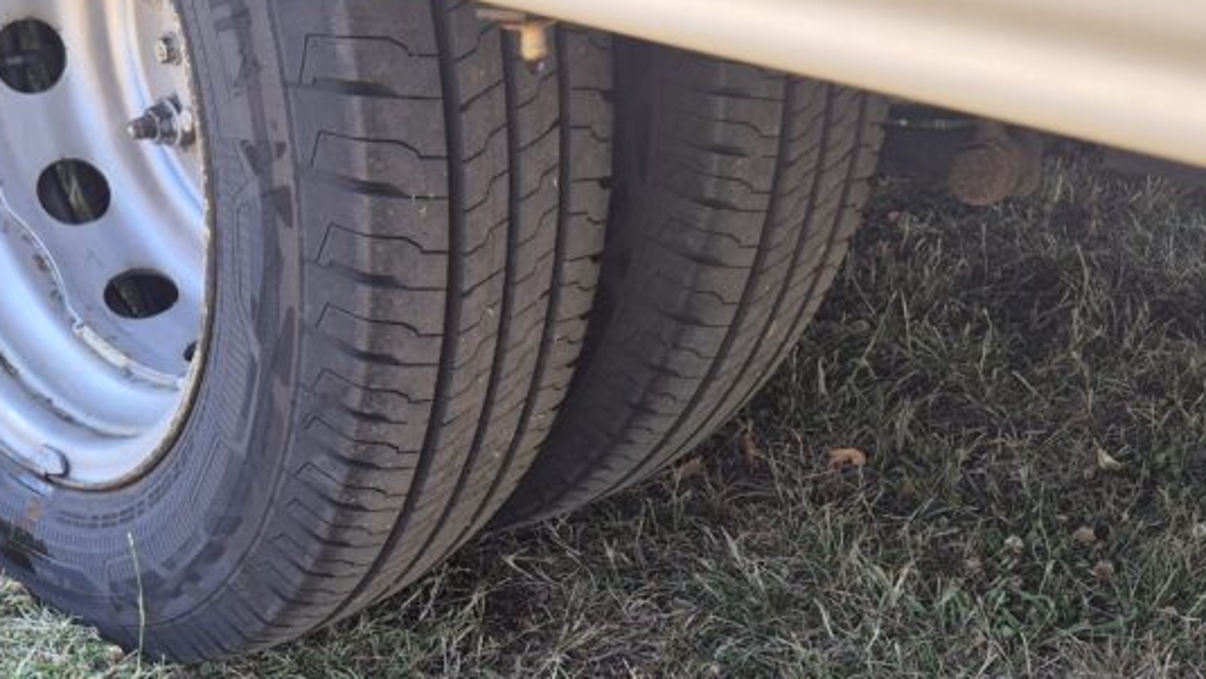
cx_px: 408
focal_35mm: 48
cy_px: 663
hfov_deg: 42.4
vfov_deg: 23.9
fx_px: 1535
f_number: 1.8
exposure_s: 1/180
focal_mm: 5.4
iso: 40
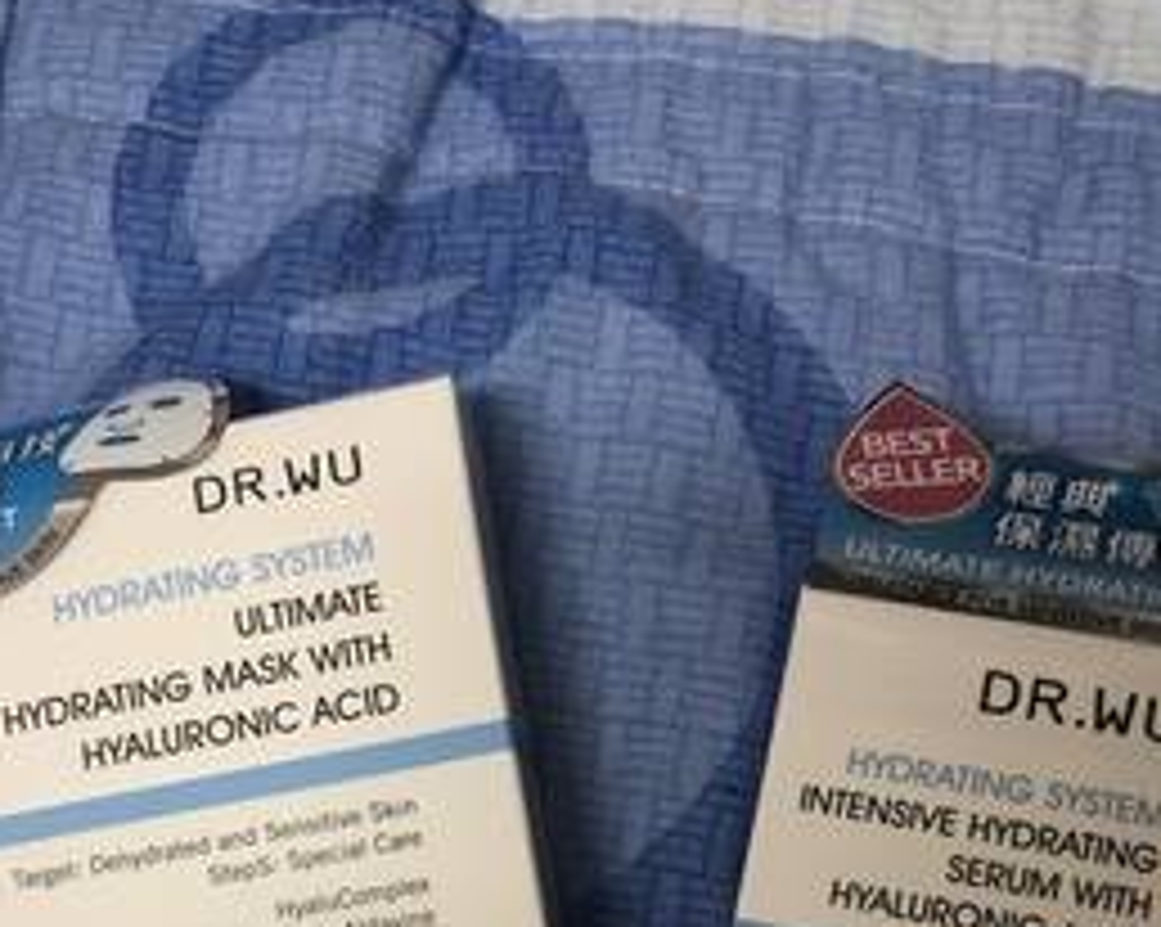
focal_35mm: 48
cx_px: 531
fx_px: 1648
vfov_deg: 29.4
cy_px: 920
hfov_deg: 38.8
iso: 40
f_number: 1.8
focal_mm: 3.99
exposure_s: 1/20
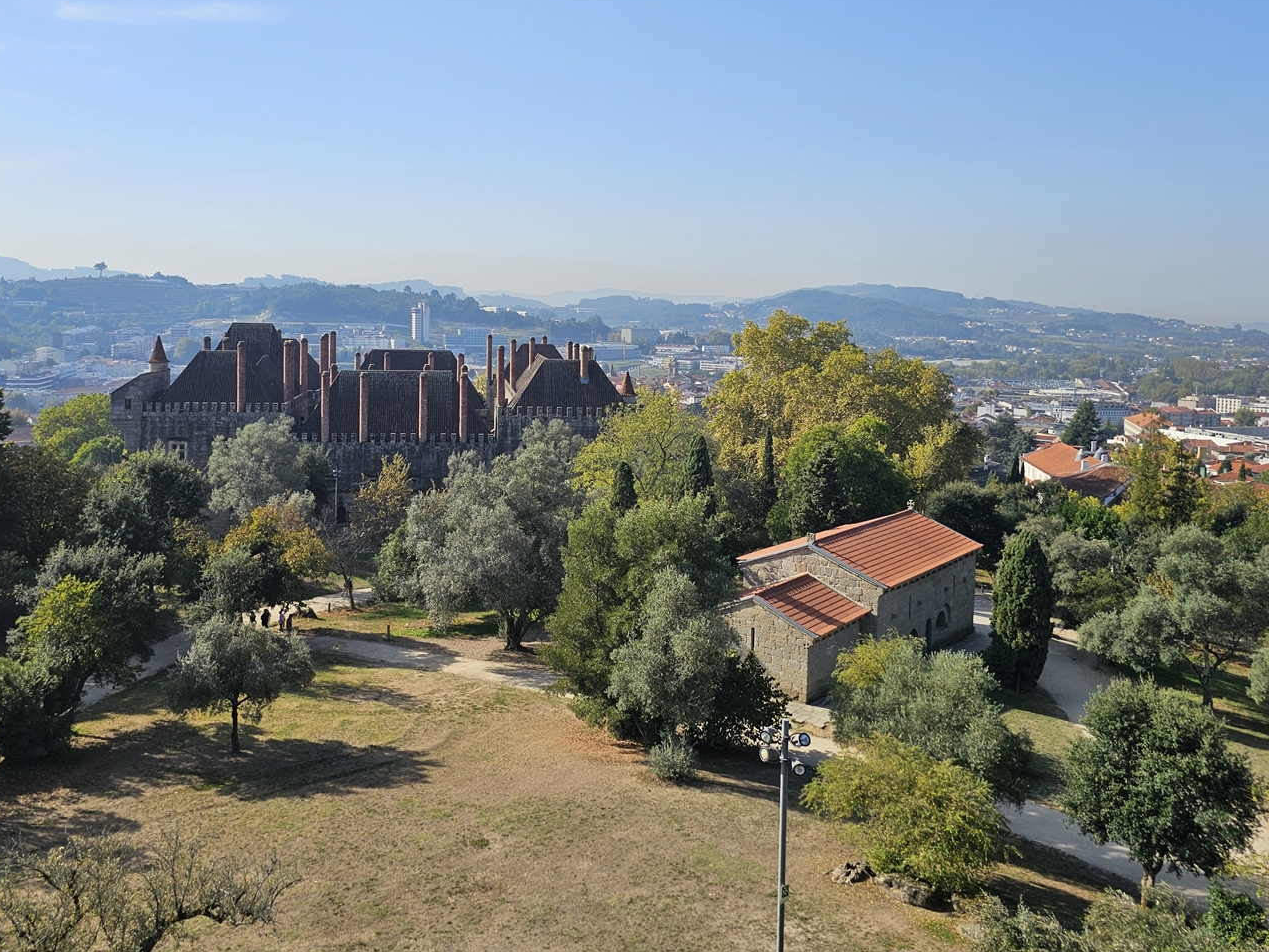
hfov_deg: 61.3
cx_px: 533
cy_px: 361
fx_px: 1063
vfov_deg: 47.8
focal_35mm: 29
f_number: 1.7
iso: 10
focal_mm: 6.3
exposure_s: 1/989
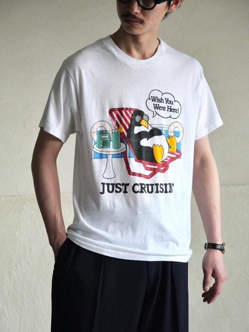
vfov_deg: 19.6
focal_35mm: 100
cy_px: 166
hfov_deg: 14.8
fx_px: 959
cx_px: 124
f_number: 3.9
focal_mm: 50
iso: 3200
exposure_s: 1/125
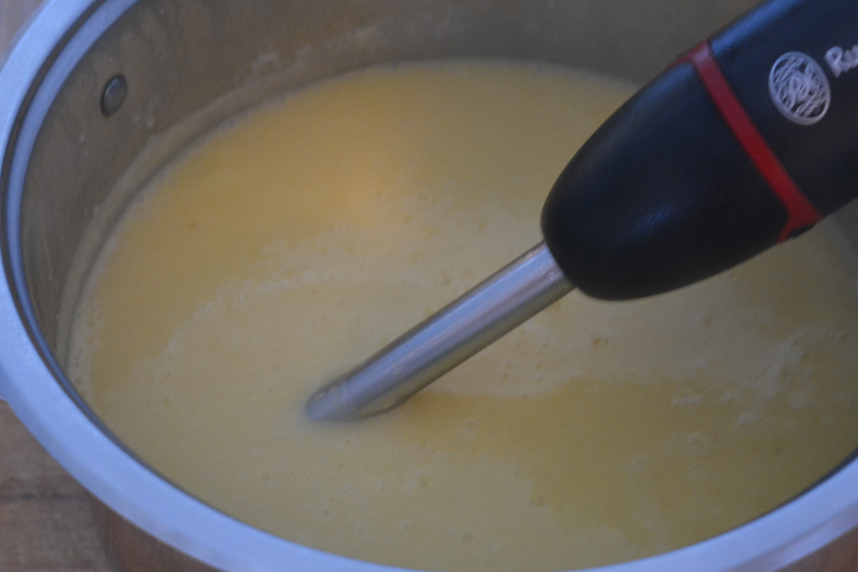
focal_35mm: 82
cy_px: 300
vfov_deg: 16.7
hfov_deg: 24.9
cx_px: 433
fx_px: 1945
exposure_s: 1/6
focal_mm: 45
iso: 2500
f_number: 5
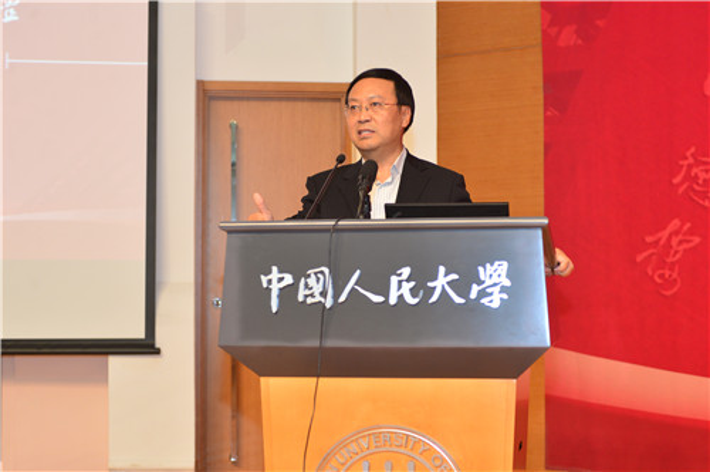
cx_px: 355
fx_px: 1379
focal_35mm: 70
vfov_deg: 19.4
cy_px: 236
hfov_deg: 28.9
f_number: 4
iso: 1600
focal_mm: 70
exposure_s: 1/125
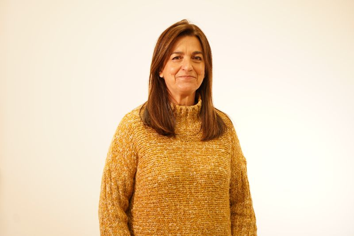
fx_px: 501
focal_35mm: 51
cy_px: 118
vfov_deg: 26.4
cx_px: 177
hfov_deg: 38.9
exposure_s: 1/80
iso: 320
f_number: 2.8
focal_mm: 51
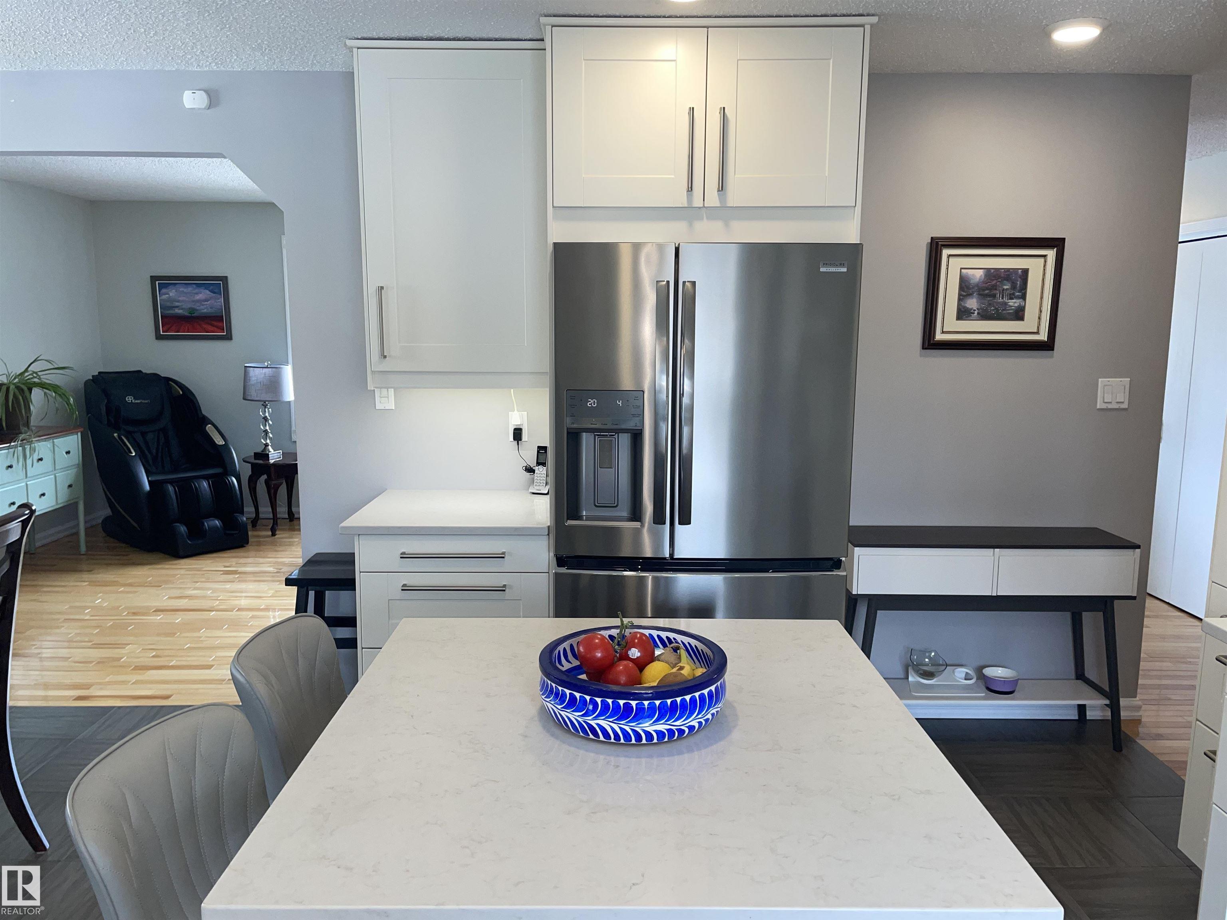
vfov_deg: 53.1
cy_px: 460
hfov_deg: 67.3
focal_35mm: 26
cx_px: 614
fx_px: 922
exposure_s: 1/120
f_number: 1.6
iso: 50
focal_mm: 4.2
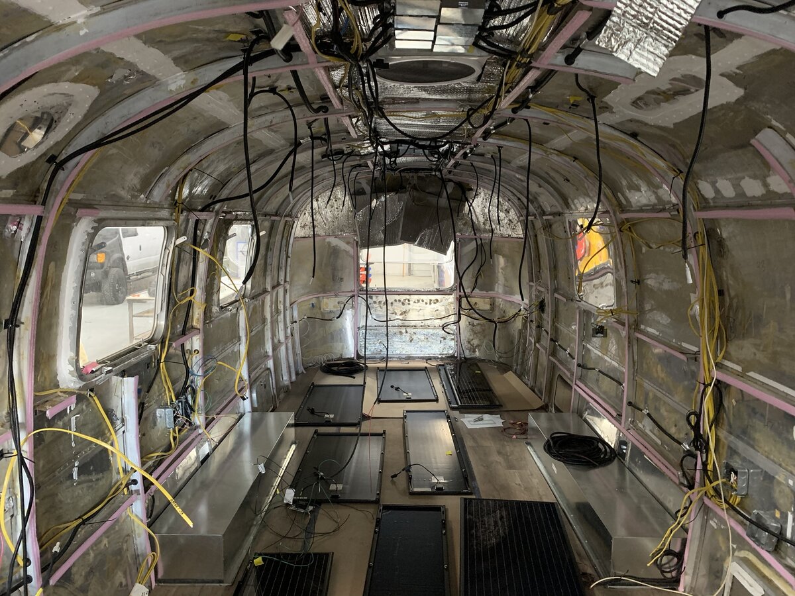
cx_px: 398
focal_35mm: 26
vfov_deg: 53.1
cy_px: 298
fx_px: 597
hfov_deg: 67.3
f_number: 1.8
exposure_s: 1/24
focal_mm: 4.25
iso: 500
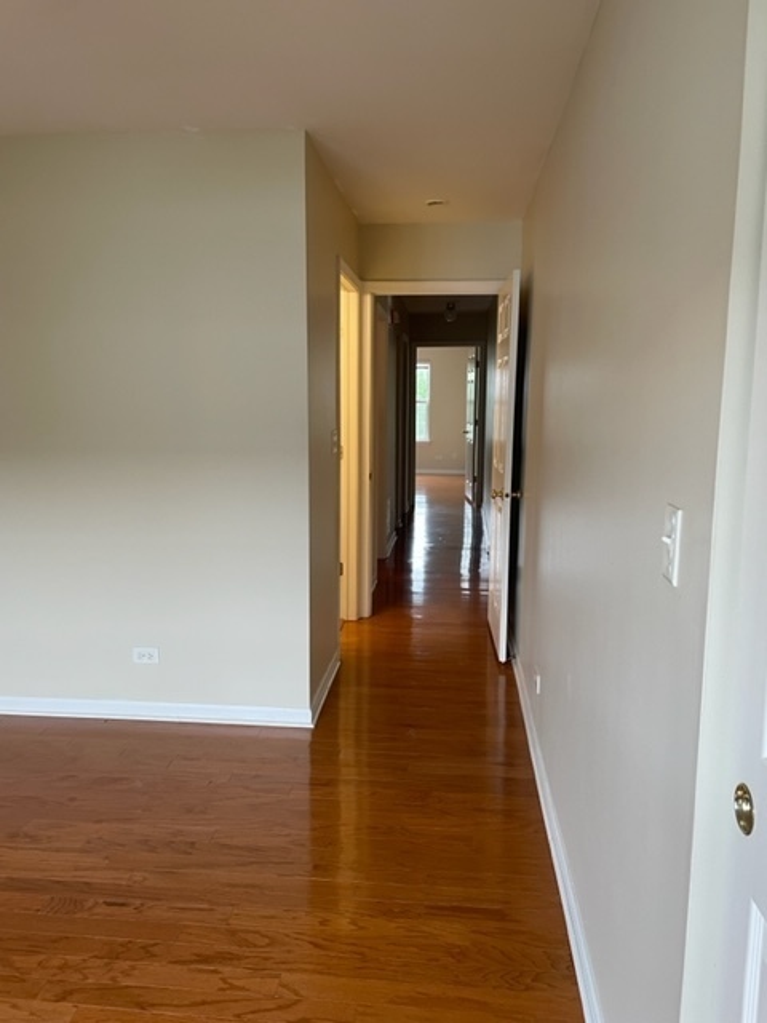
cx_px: 384
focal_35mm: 26
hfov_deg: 53.1
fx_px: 768
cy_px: 512
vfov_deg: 67.3
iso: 80
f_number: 1.6
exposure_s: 1/60
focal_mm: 4.2
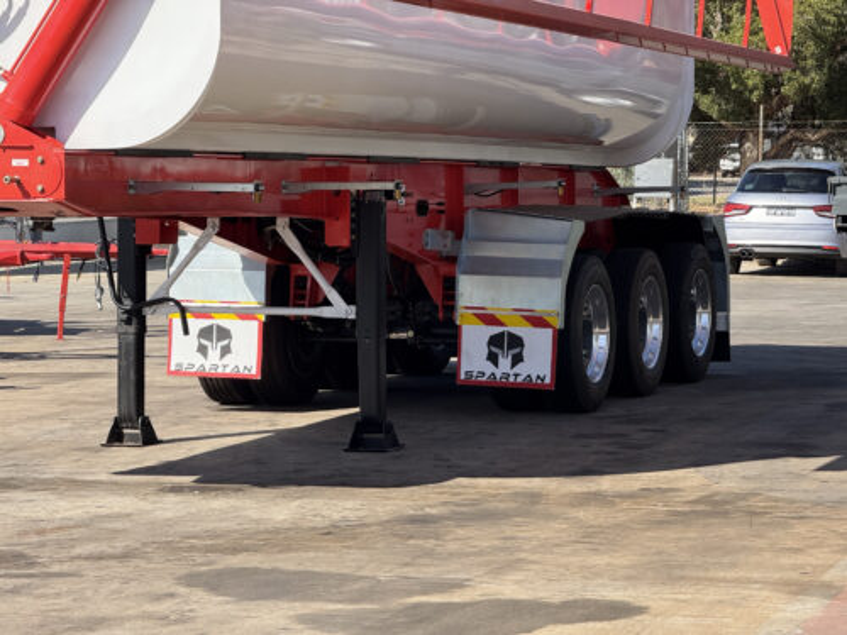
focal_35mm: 120
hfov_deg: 16.4
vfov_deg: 12.3
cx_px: 424
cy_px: 318
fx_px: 2936
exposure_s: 1/1018
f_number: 2.8
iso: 64
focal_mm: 15.66
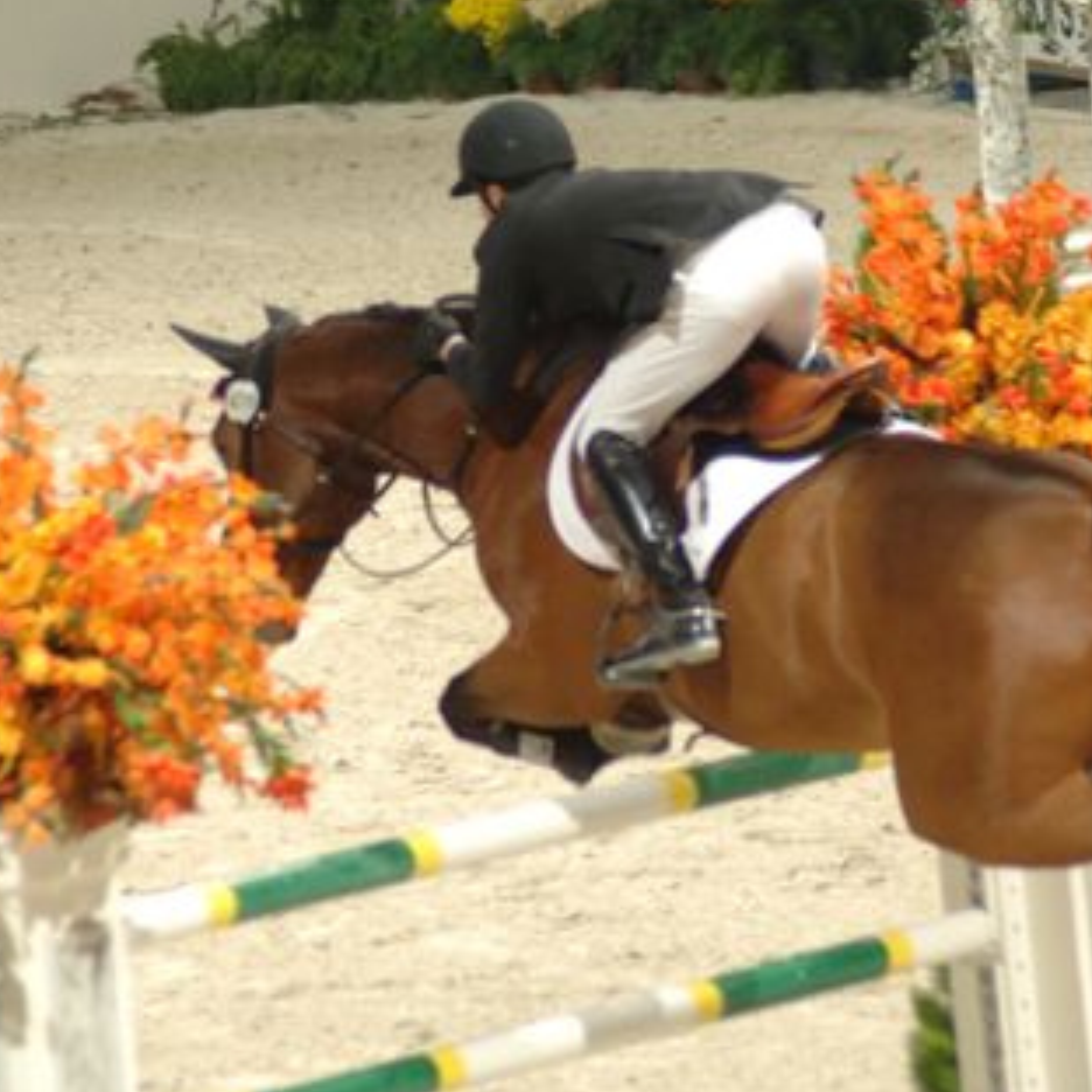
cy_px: 422
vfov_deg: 3.4
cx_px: 620
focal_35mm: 523
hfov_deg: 3.4
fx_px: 18666
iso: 400
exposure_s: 1/250
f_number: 5.6
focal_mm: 200
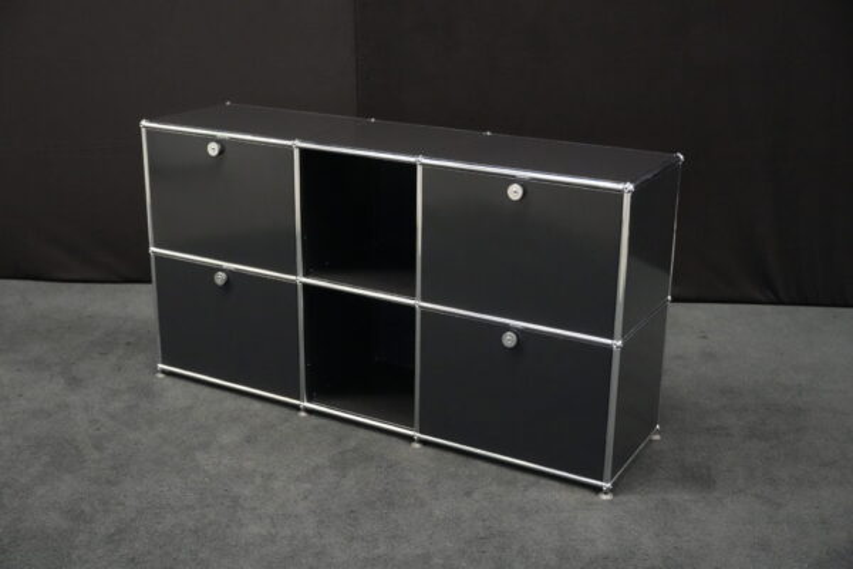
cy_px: 284
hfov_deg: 44.5
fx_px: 1042
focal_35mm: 44
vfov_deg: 30.5
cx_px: 426
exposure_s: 1/125
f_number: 4
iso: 12800
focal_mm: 44
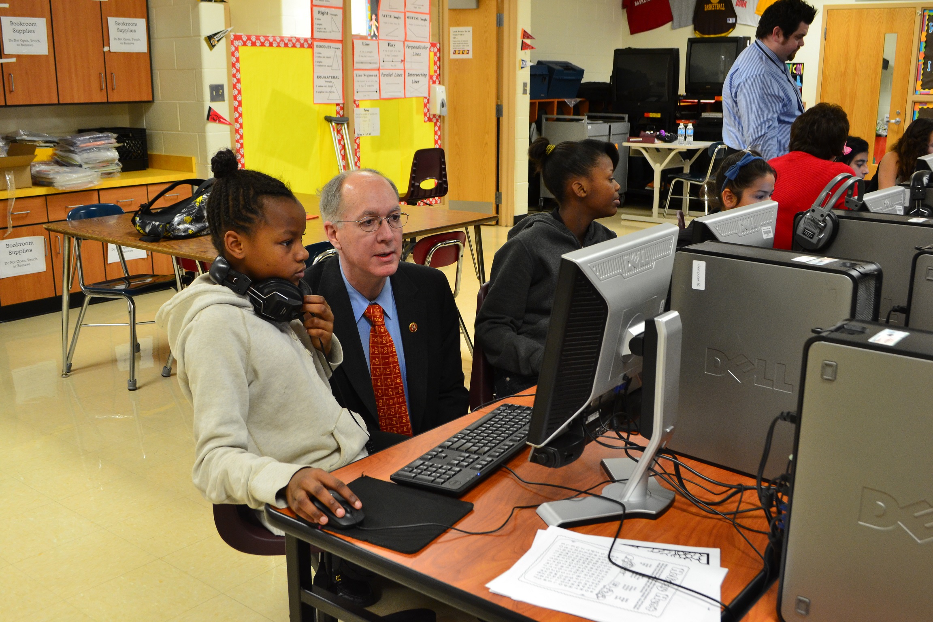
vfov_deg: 36.9
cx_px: 466
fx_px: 933
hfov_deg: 53.1
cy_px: 311
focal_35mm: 36
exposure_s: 1/15
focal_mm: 24
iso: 800
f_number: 6.3
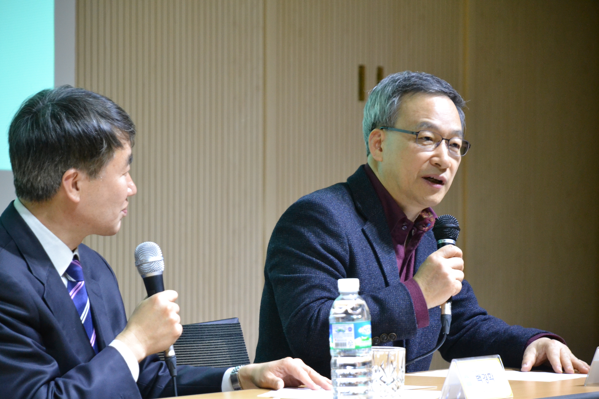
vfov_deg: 6.8
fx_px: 3369
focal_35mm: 202
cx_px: 300
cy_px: 200
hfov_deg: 10.2
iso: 2200
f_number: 5.6
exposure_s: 1/30
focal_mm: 135
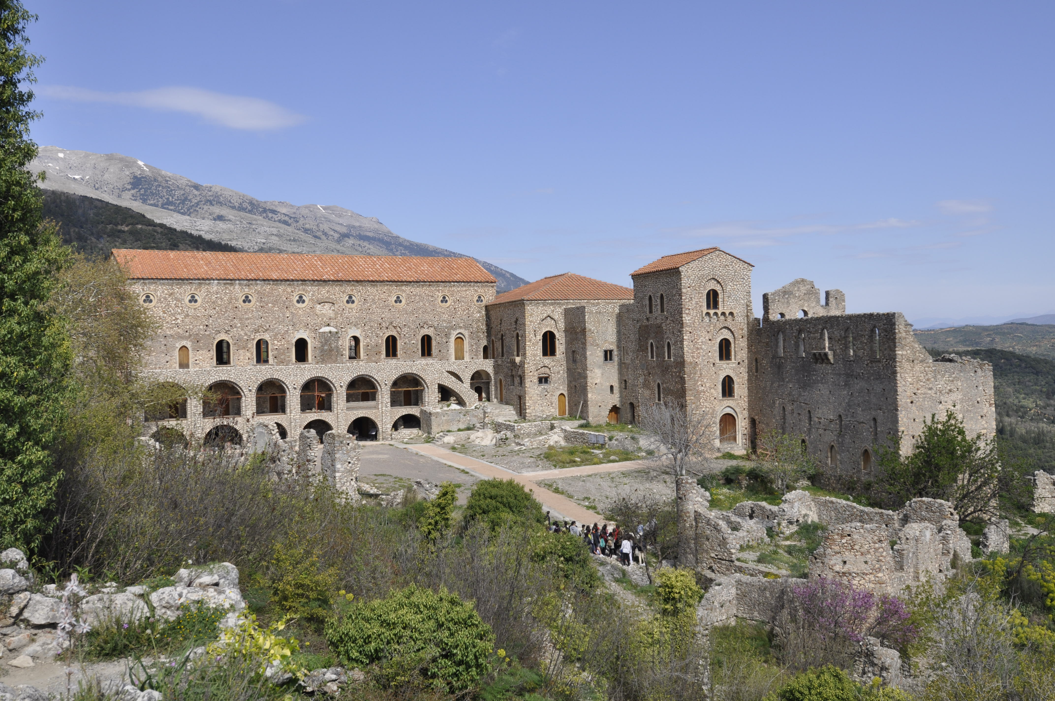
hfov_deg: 53.2
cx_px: 528
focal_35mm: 36
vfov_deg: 36.8
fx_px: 1054
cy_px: 350
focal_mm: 24
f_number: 9
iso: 200
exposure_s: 1/320
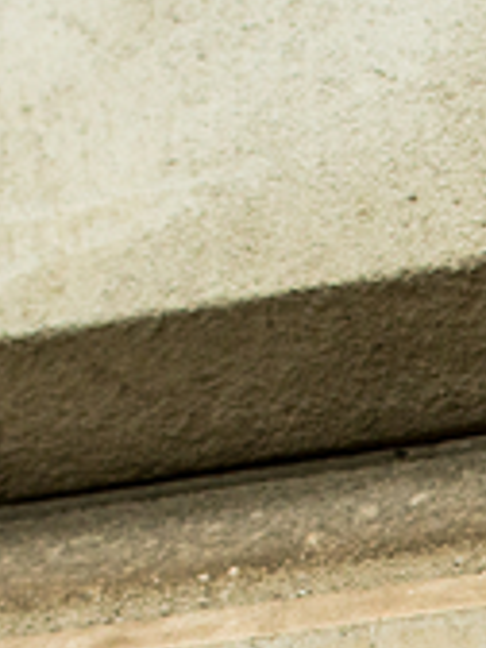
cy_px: 1155
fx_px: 7713
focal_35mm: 412
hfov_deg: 3.6
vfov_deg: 4.8
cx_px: 708
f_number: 4.5
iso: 640
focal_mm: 72
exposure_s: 1/640
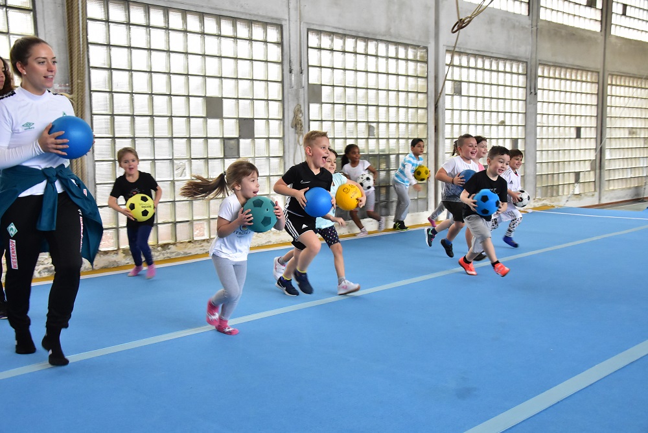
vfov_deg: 34.3
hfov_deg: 49.5
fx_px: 702
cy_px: 216
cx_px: 324
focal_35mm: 39
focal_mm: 26
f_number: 4
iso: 4000
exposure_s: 1/160
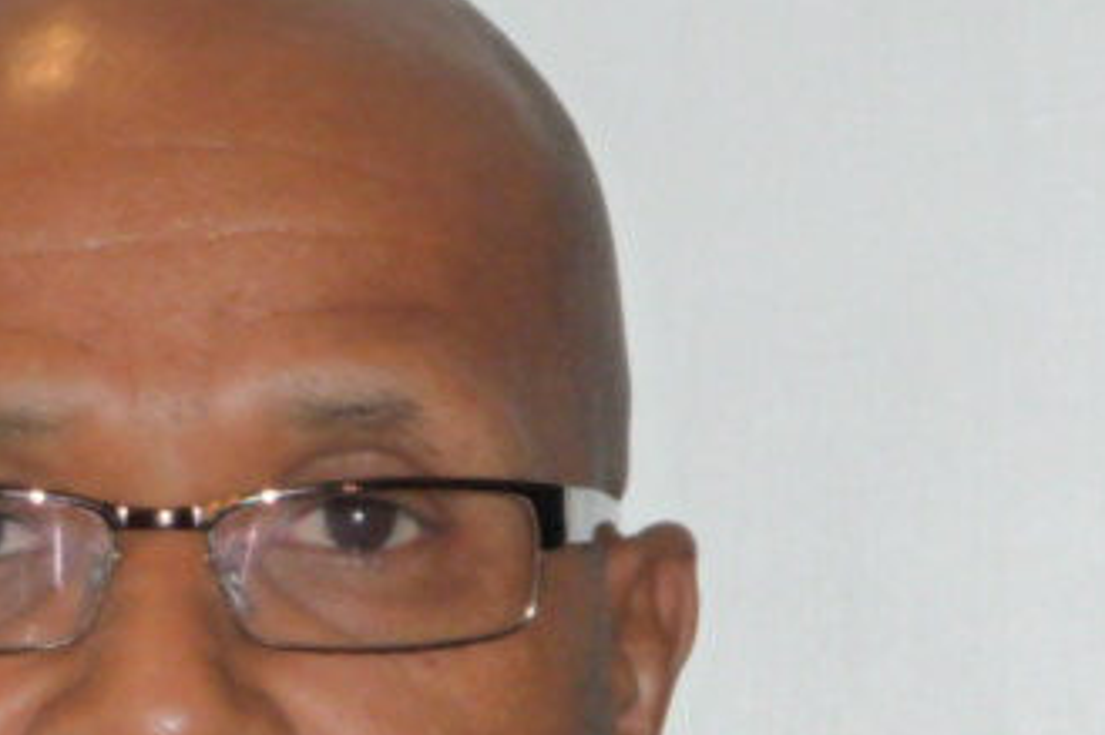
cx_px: 208
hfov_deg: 6.6
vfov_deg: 4.4
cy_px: 634
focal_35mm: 312
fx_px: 9571
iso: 320
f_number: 4.7
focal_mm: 16.3
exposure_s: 1/40
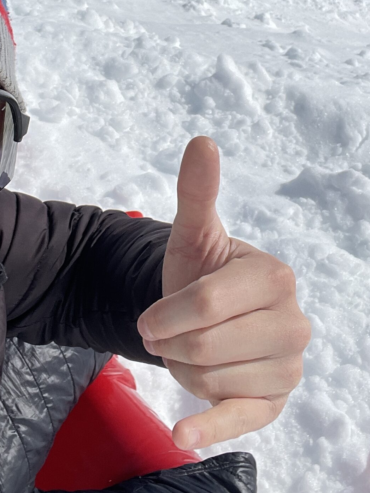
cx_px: 145
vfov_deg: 33.6
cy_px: 77
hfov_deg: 26.5
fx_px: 784
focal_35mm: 55
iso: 25
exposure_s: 1/3356
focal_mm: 2.71
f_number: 2.2
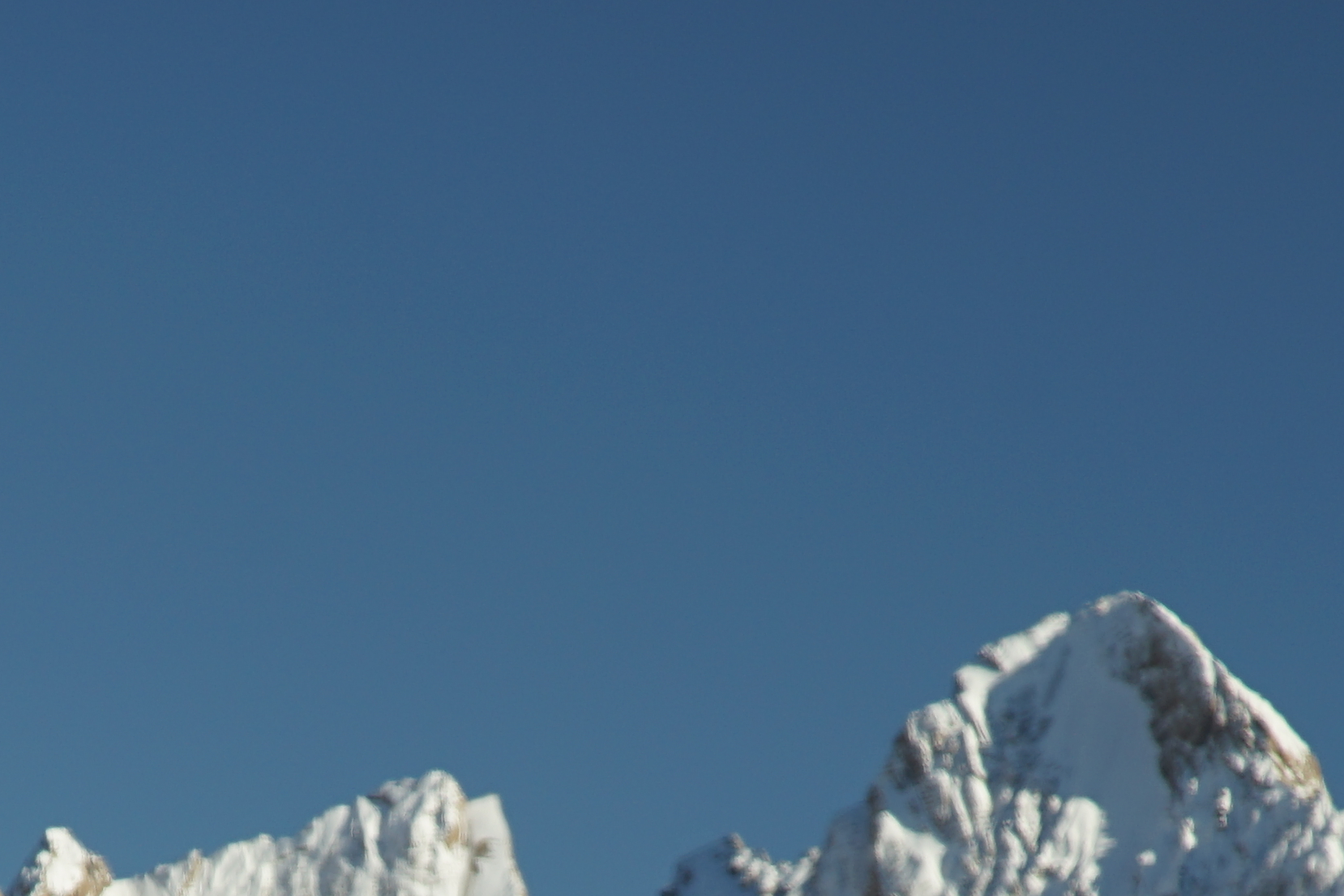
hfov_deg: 5.4
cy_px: 1592
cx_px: 404
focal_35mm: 380
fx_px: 14184
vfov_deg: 3.6
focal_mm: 105
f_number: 7.1
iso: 100
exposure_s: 1/200
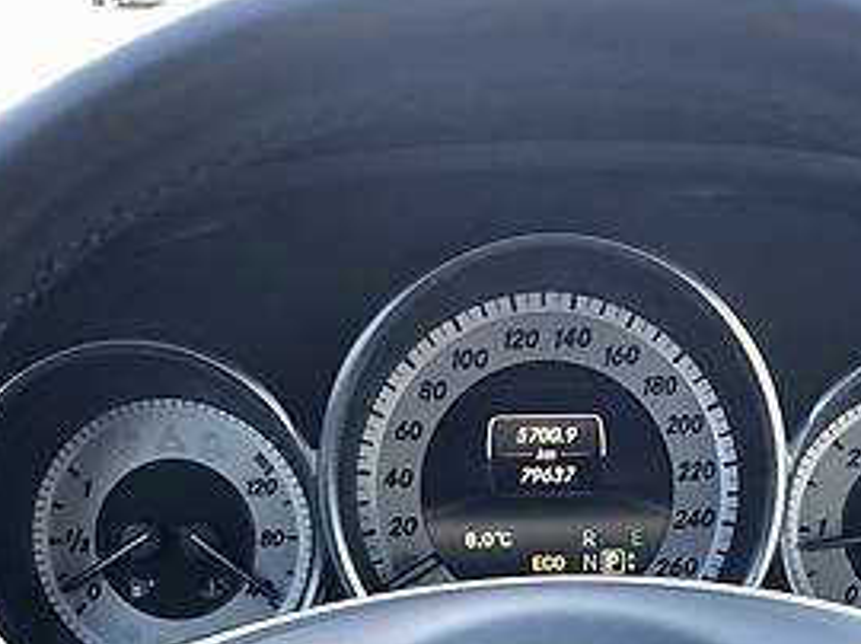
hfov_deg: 23.5
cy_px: 791
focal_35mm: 83
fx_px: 2063
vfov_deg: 16.9
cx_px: 542
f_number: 1.8
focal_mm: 4
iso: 32
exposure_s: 1/33
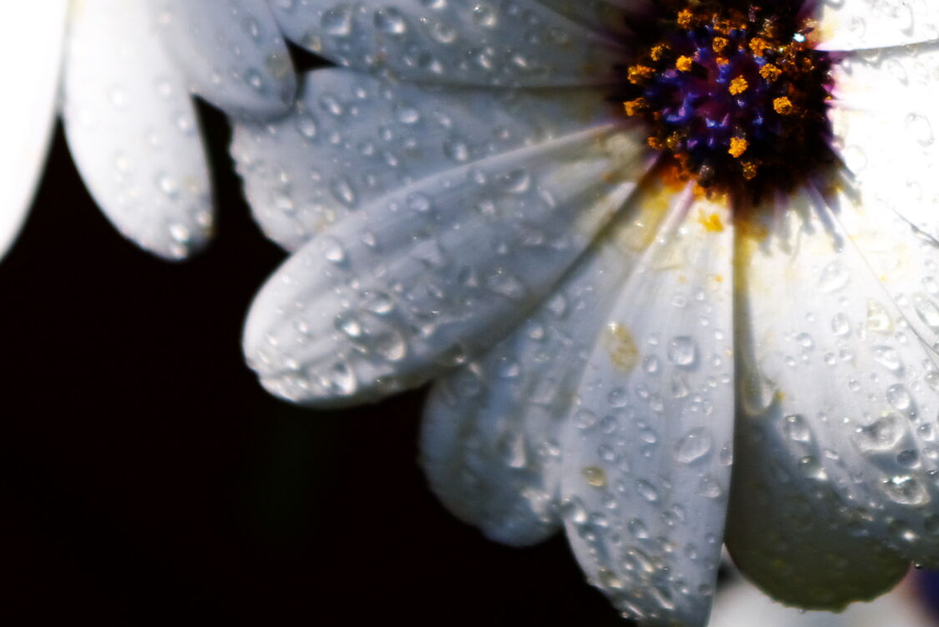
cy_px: 36
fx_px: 4568
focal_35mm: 175
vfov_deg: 7.8
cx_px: 892
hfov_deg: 11.6
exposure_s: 1/500
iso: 200
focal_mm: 55
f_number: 8
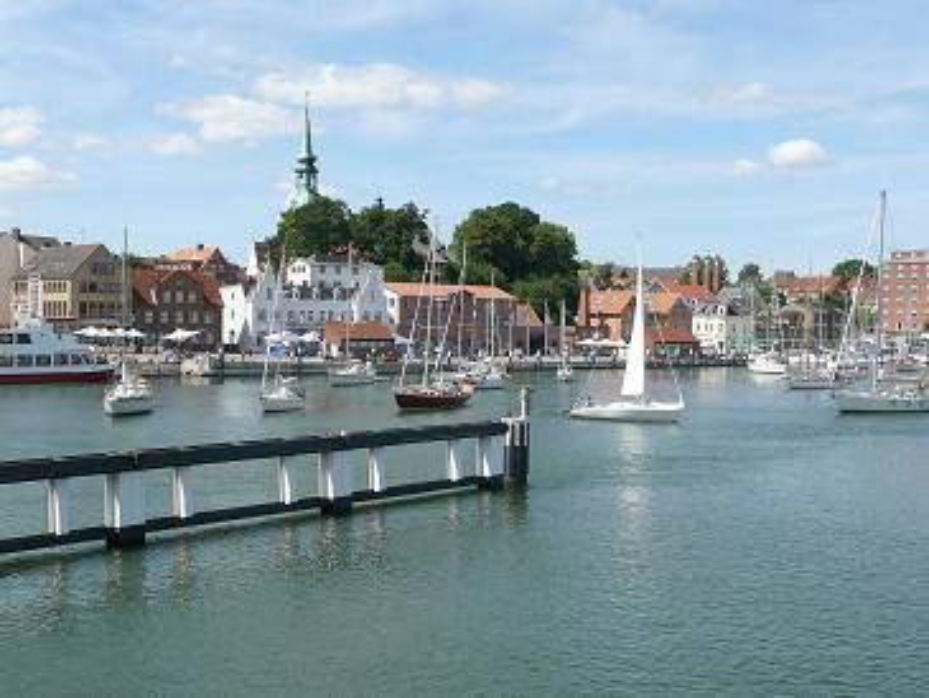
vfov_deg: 30.3
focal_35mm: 48
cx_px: 464
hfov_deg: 39.6
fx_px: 1289
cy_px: 349
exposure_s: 1/400
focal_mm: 10.1
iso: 100
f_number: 5.6
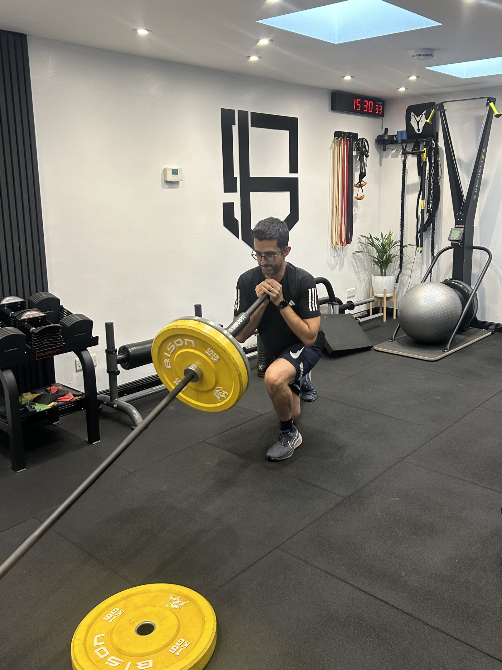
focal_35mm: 31
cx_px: 282
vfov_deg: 58.3
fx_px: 599
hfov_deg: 45.3
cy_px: 308
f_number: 1.5
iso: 125
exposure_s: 1/50
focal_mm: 5.7
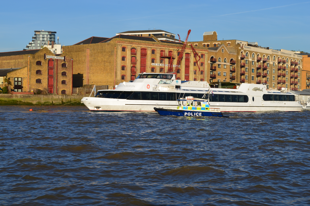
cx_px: 155
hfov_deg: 29.3
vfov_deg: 19.6
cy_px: 103
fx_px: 593
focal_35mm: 69
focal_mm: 46
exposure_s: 1/200
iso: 100
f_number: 13
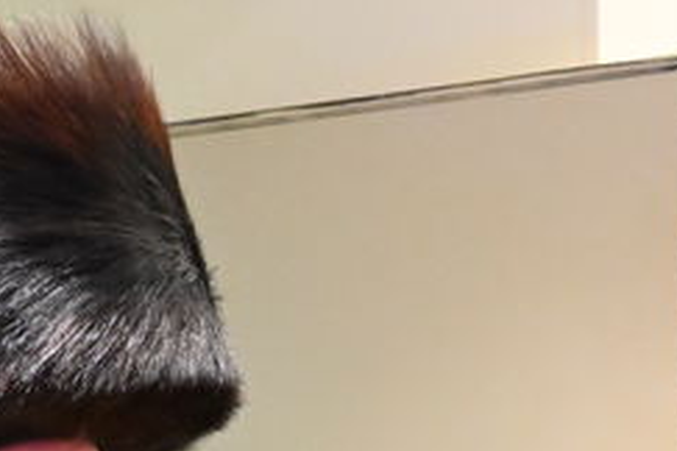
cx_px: 195
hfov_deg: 14.8
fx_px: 2595
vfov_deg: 8.8
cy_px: 1179
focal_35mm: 138
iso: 5000
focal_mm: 24
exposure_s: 1/250
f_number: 4.5
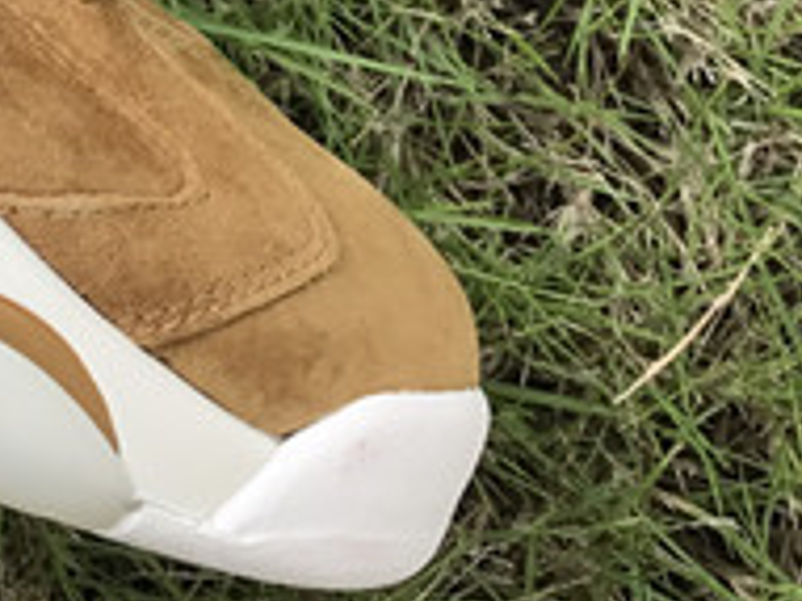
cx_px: -453
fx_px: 2477
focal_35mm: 107
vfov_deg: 12.8
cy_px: -406
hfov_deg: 16.5
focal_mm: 3.99
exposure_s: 1/356
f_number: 1.8
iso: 20
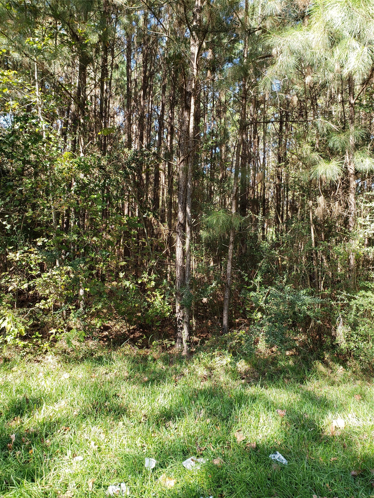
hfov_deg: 53.1
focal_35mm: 26
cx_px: 187
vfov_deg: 67.3
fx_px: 375
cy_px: 249
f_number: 2.4
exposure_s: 1/100
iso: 64
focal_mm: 4.3
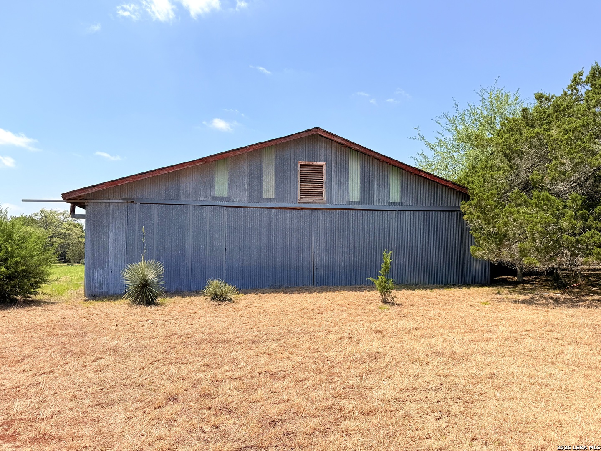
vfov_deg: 56.8
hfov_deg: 71.6
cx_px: 300
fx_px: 417
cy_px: 226
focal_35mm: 24
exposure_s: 1/4975
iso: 80
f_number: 1.78
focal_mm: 6.76
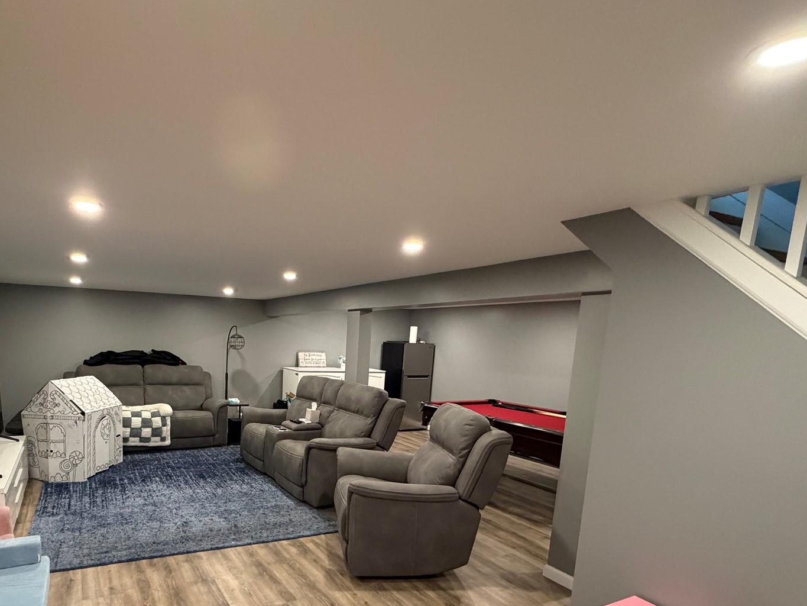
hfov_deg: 77.5
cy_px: 417
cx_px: 299
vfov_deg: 61.5
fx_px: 490
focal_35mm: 21
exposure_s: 1/60
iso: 500
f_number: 2.2
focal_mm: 2.22
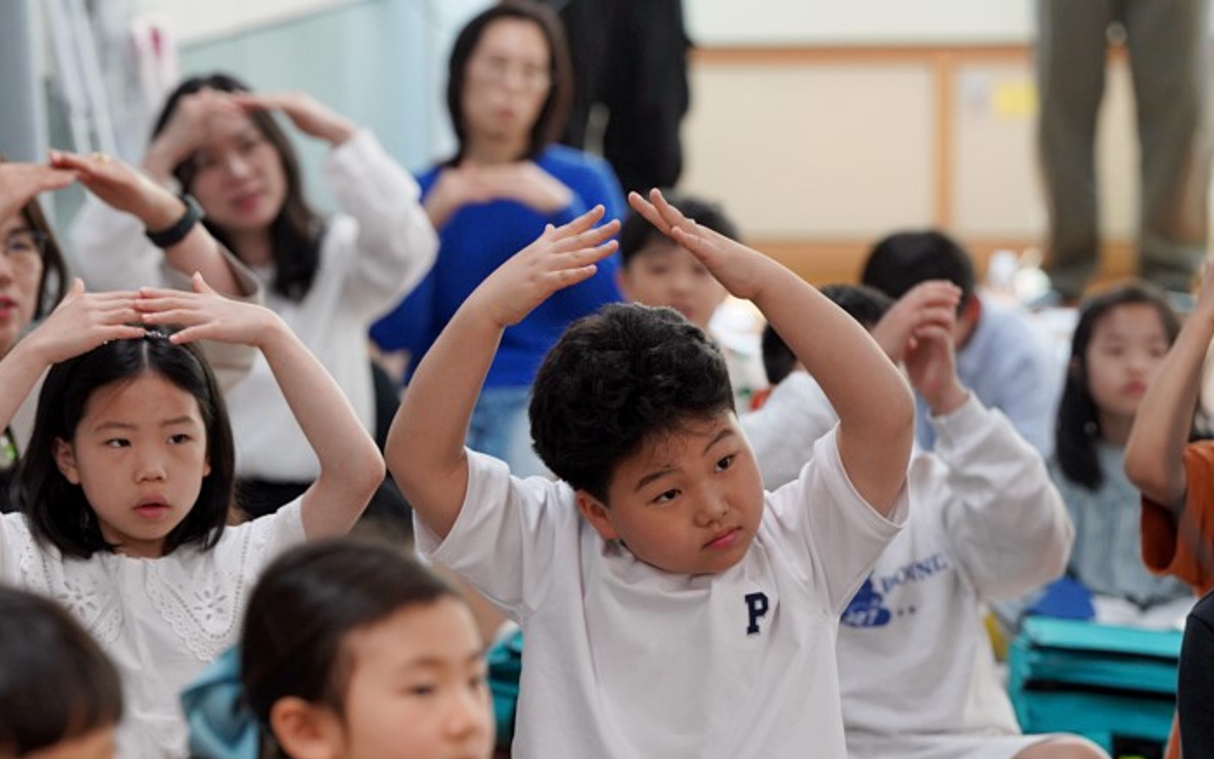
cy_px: 410
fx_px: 6254
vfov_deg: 6.9
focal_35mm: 189
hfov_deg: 11.1
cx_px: 512
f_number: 4
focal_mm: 144
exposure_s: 1/160
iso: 1250
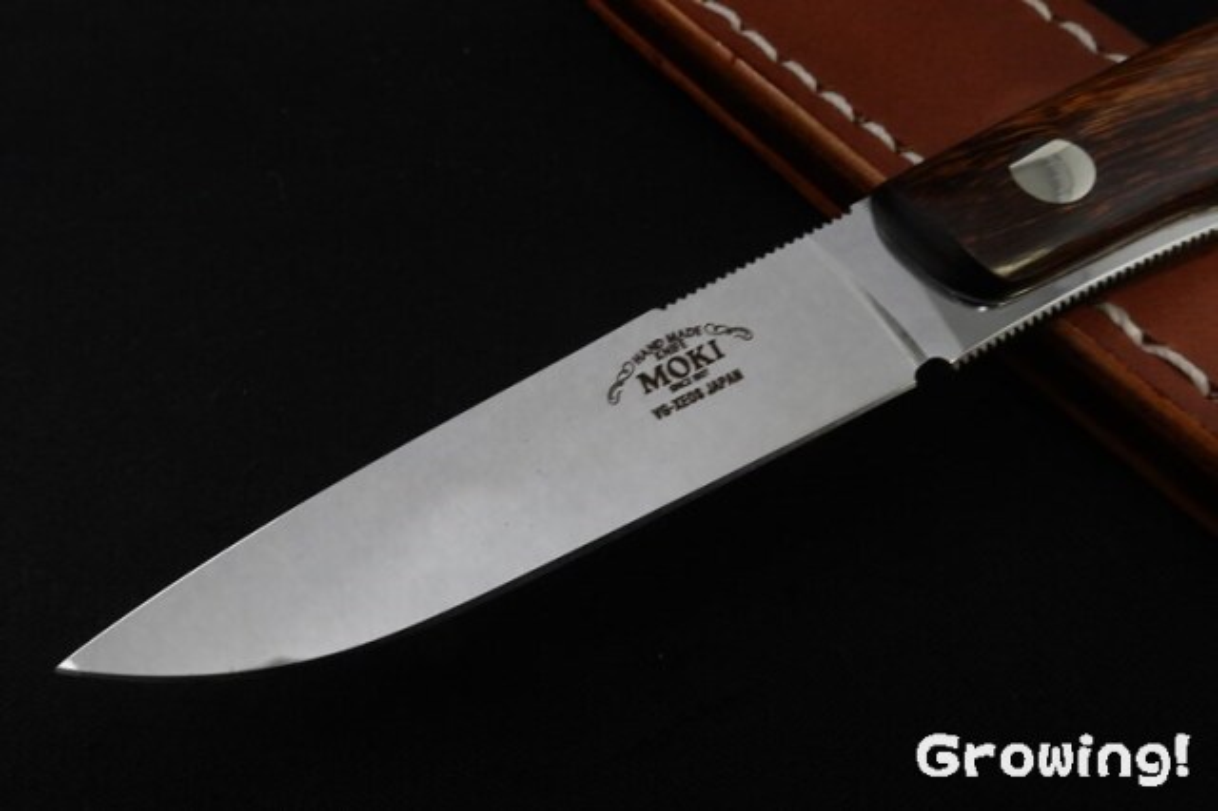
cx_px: 609
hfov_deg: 73.8
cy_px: 406
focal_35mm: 24
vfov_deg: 53.1
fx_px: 812
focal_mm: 9
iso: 1000
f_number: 11
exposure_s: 1/30
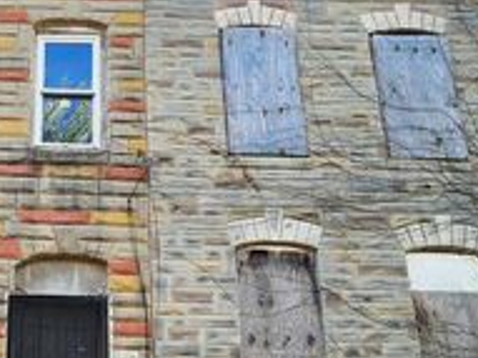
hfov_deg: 48.6
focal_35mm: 34
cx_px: 53
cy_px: 347
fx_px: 469
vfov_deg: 37.8
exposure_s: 1/184
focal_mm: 2.2
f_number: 2.2
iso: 50
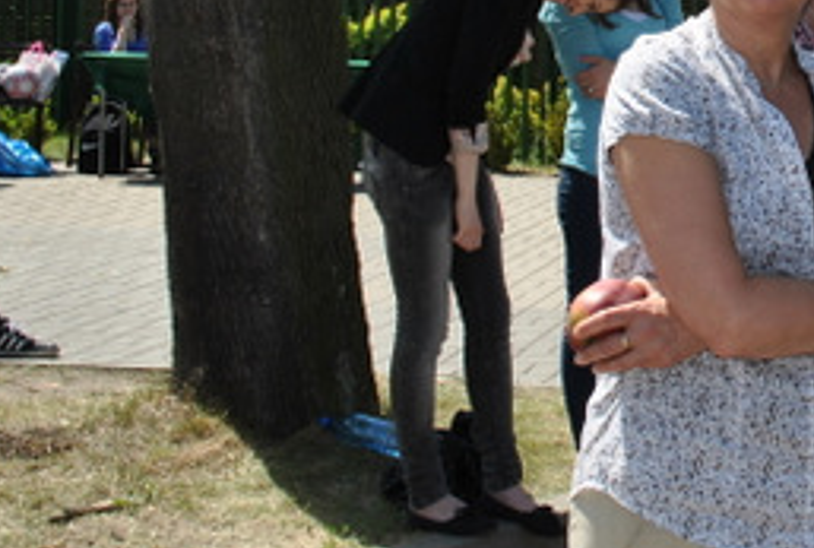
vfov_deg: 13.7
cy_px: -79
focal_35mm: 98
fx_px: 2222
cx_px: 963
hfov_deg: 19.6
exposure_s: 1/200
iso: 100
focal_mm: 24
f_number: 9
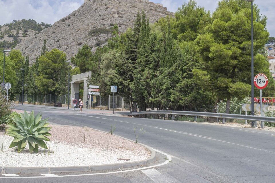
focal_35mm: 63
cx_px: 138
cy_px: 92
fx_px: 481
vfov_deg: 21.5
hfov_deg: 31.9
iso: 100
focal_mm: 42
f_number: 8
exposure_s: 1/250
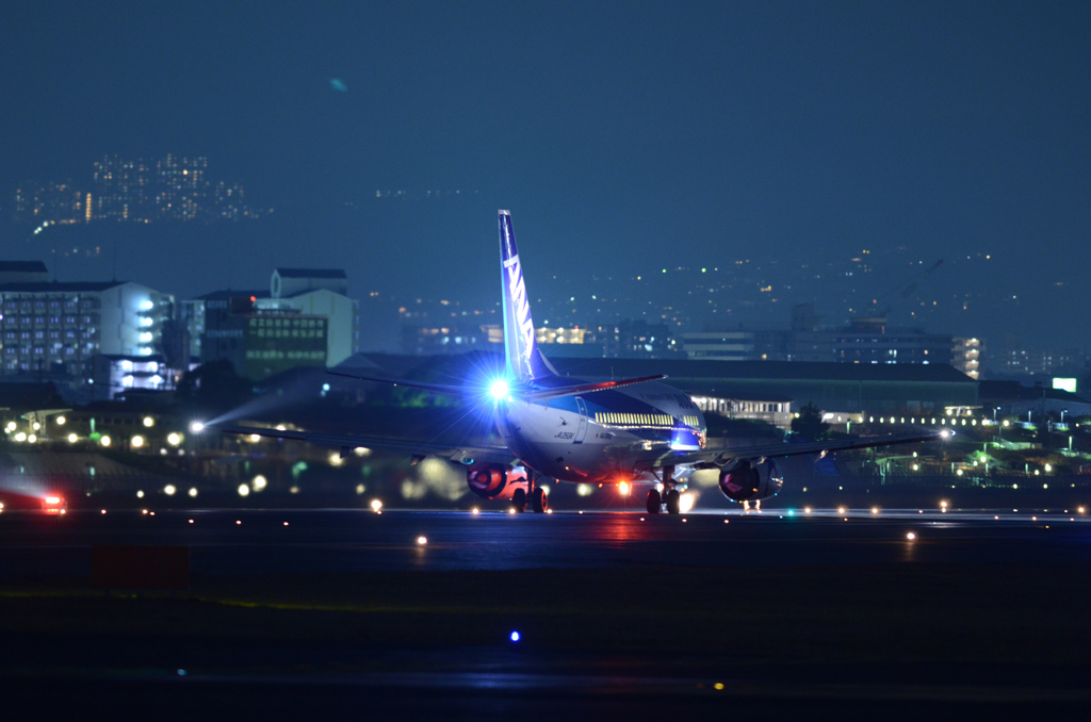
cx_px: 546
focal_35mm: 450
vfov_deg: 3.0
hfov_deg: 4.6
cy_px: 361
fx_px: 13608
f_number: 3.2
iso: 1000
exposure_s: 1/2.5
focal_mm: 300
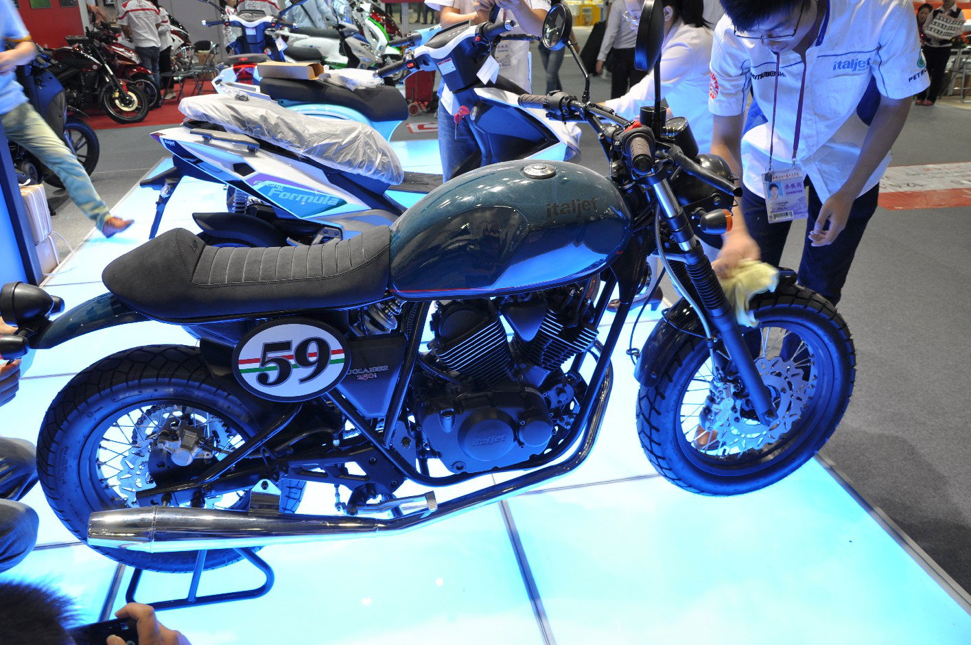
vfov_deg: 47.8
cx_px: 486
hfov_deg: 67.4
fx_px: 727
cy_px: 322
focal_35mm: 27
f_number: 5.6
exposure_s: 1/30
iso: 220
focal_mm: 18
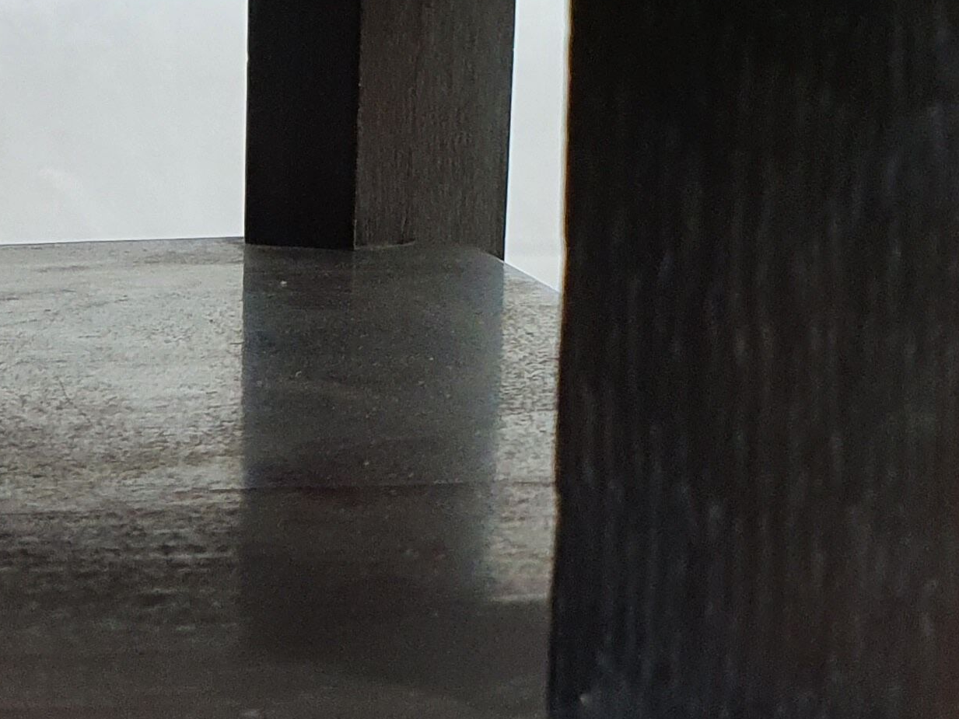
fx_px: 2355
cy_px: 704
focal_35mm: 85
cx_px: -197
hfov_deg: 21.4
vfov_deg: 17.0
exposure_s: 1/50
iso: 320
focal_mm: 4.3
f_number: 2.4
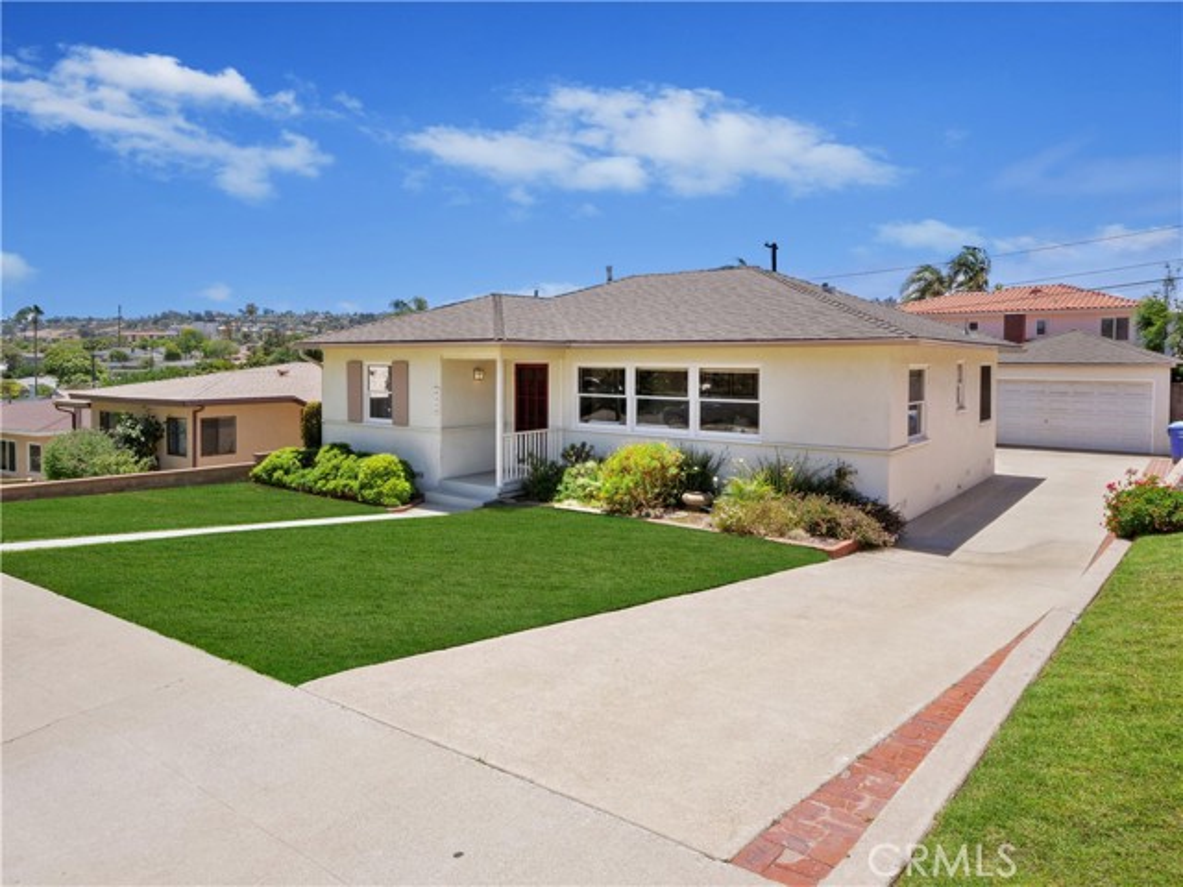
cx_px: 592
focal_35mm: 22
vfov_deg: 61.1
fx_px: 752
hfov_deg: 76.4
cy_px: 444
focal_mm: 11
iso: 250
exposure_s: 1/100
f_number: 14
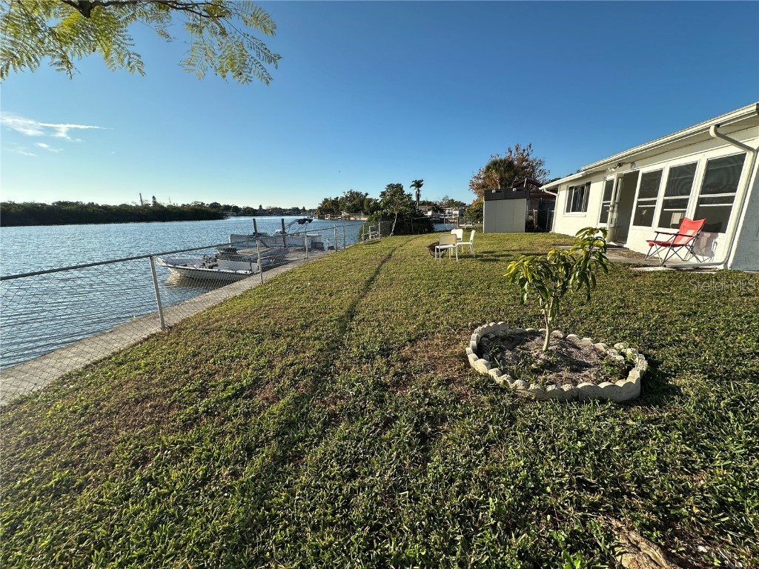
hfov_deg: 102.1
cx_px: 380
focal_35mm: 14
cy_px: 284
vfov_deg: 85.7
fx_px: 307
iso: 50
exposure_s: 1/1667
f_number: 2.2
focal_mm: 2.22
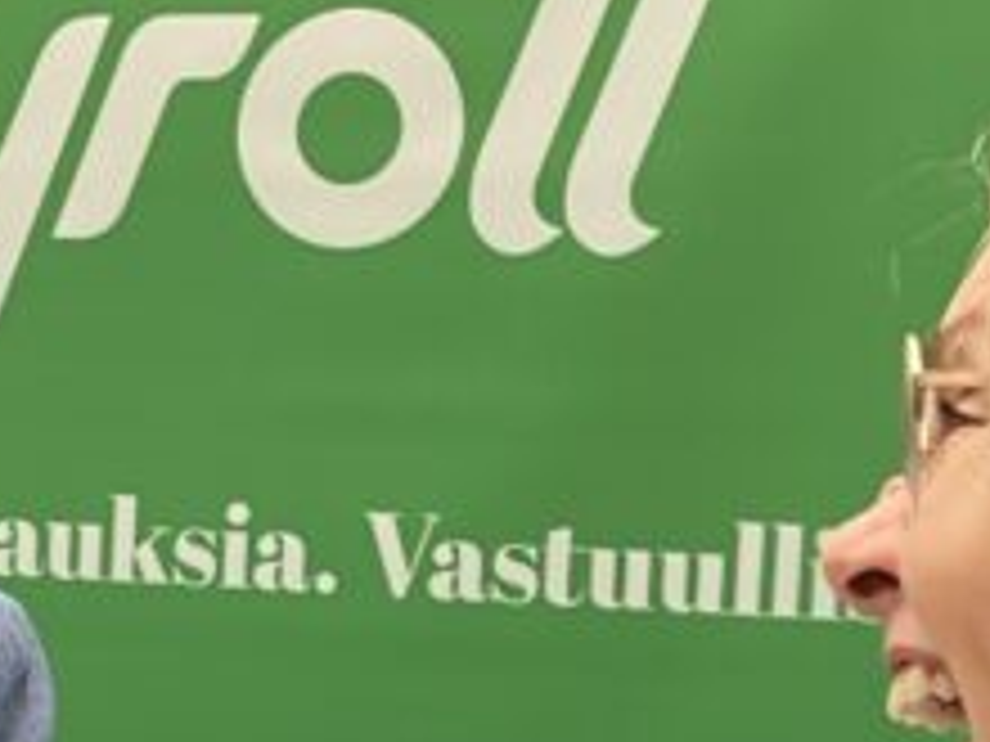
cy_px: 782
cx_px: 144
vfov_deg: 12.1
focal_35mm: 121
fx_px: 3461
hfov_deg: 16.1
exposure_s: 1/50
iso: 100
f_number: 1.6
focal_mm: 5.1
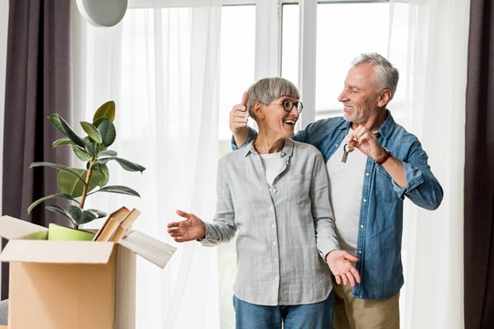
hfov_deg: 28.8
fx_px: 960
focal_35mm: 70
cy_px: 164
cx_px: 247
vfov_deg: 19.5
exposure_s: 1/200
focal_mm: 70
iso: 200
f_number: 3.5
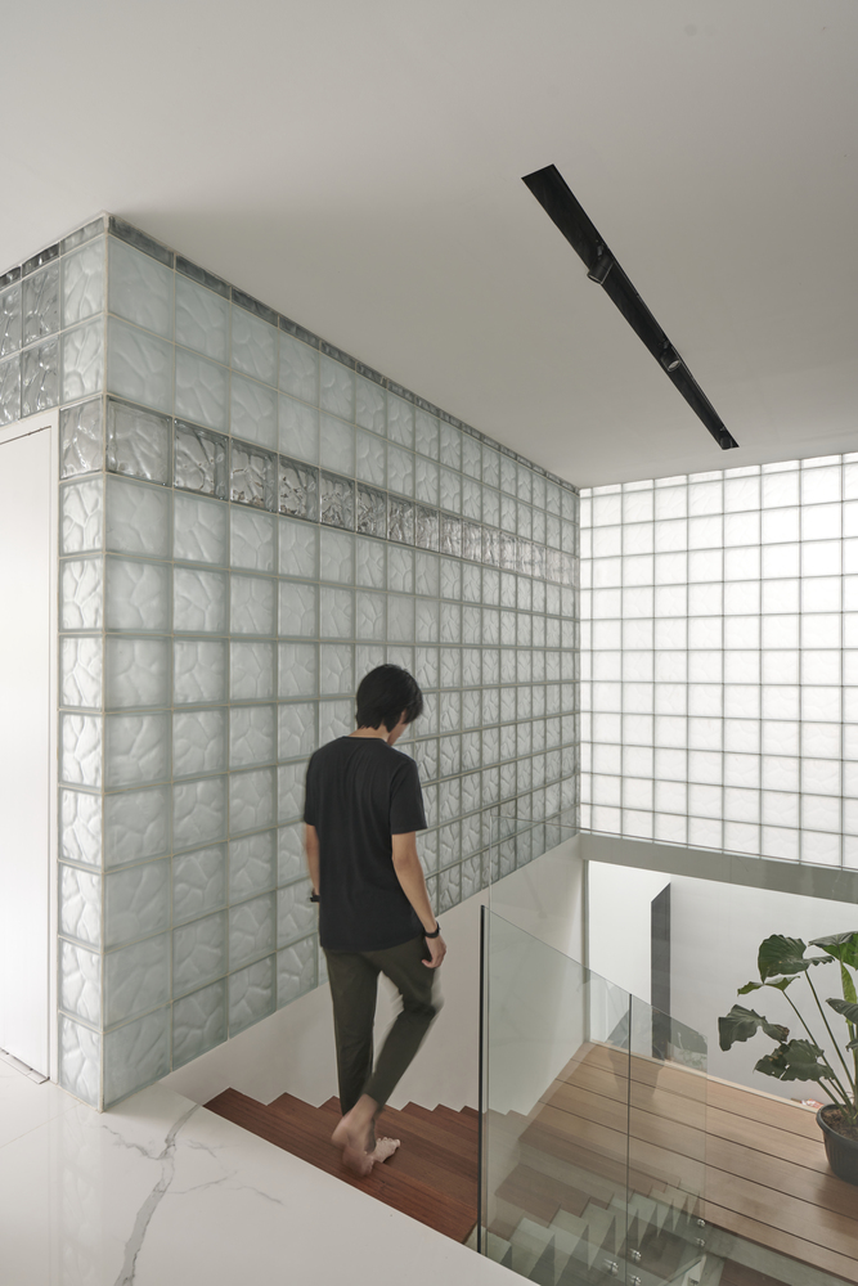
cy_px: 643
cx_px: 429
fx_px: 679
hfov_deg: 64.6
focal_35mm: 19
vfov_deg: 86.9
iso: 64
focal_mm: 19
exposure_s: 1/5
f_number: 7.1
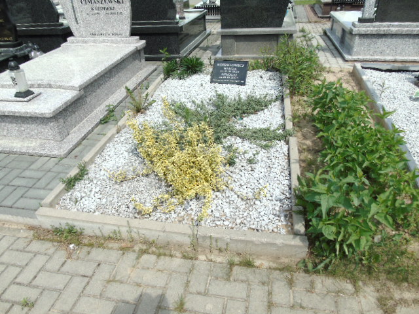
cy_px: 157
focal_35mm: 25
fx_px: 303
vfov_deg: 54.9
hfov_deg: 69.4
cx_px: 210
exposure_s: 1/800
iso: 80
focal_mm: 4.4
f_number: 3.4
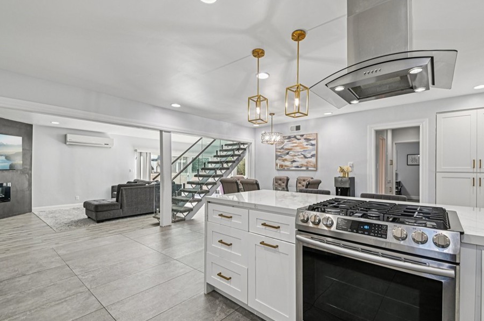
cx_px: 258
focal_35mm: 16
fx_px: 215
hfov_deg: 96.7
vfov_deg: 73.4
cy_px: 175
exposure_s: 1/6
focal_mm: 14
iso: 250
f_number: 8
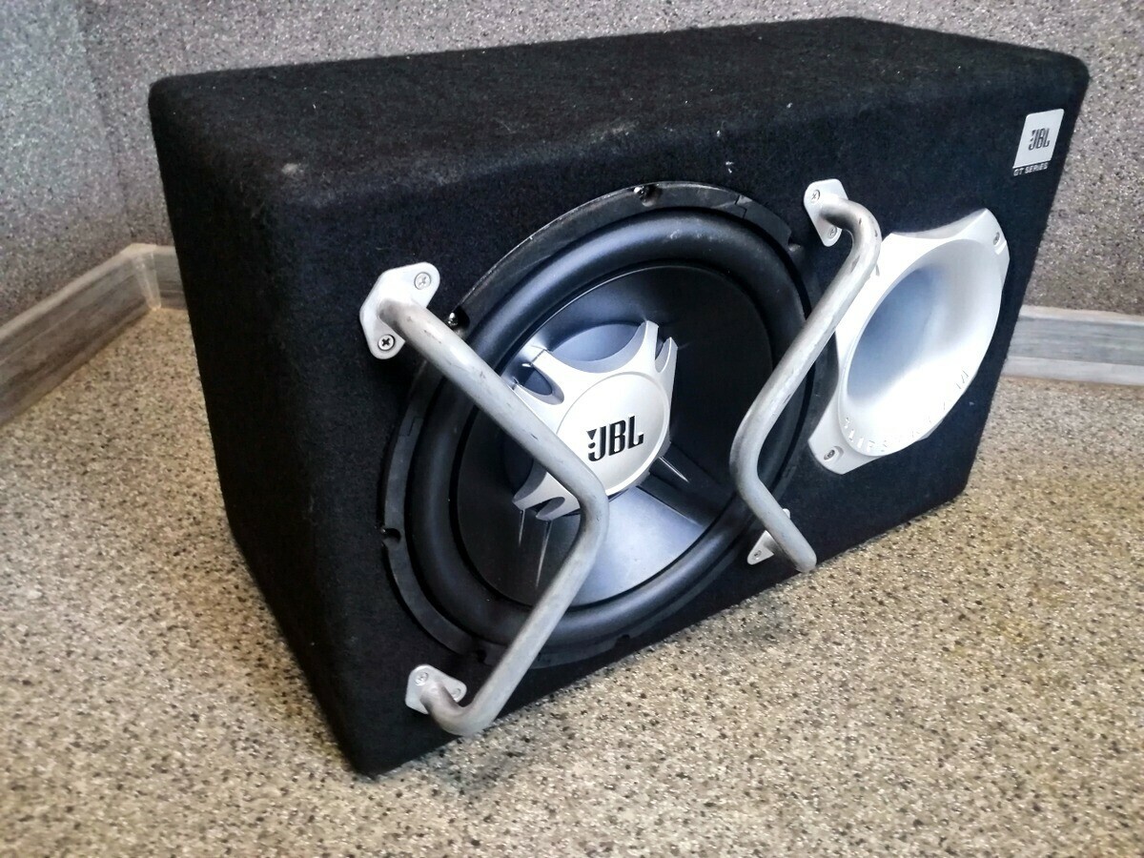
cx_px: 572
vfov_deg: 51.4
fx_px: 892
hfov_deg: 65.3
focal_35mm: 27
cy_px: 429
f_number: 1.8
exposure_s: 1/33.3
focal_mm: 3.95
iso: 400
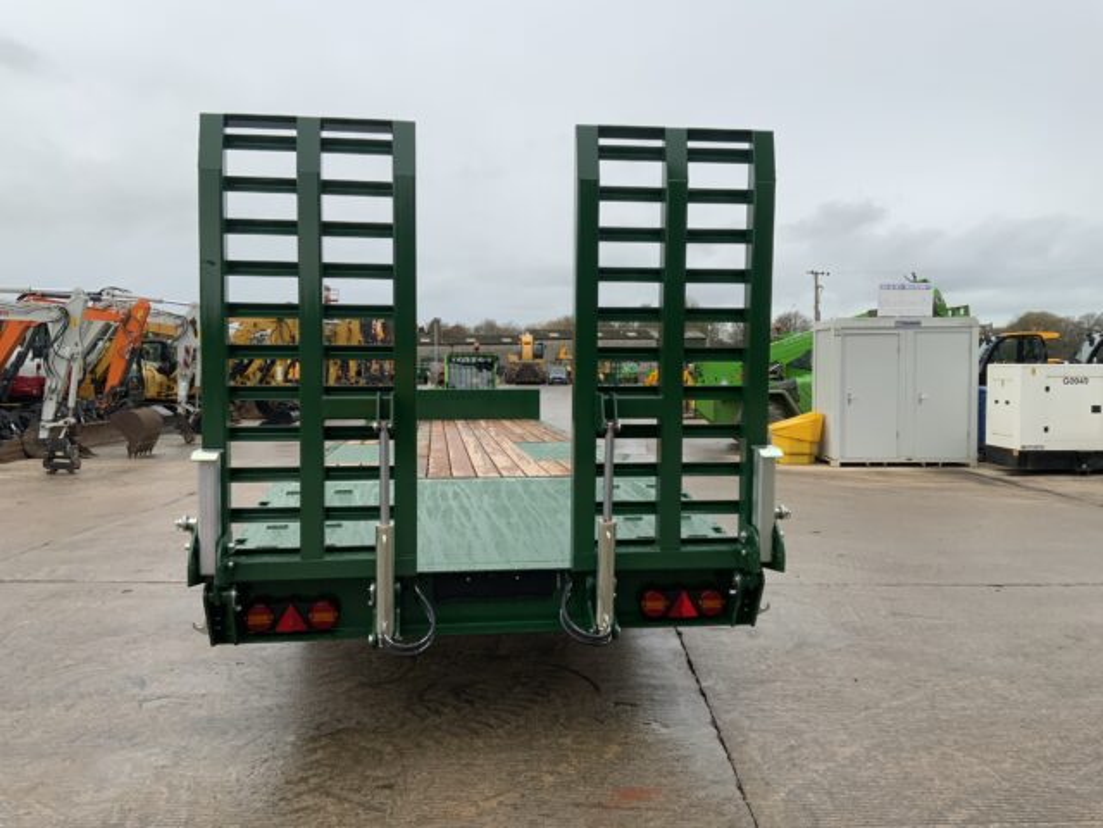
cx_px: 552
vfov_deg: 48.2
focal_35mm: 29
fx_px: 924
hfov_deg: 61.7
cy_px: 414
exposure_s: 1/372
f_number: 1.8
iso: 16
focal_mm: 3
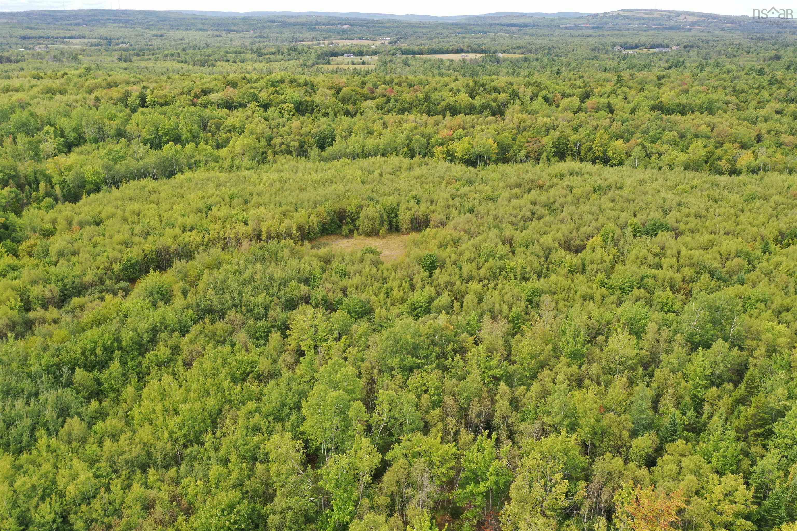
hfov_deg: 65.5
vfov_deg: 46.4
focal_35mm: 28
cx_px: 398
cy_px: 266
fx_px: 620
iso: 100
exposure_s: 1/200
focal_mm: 10.26
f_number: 5
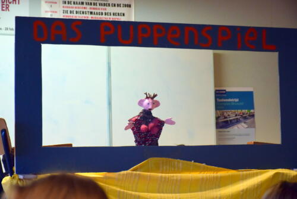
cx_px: 148
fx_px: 768
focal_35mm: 93
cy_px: 100
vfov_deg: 14.7
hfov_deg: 21.9
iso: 1800
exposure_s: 1/100
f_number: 5
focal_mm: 62
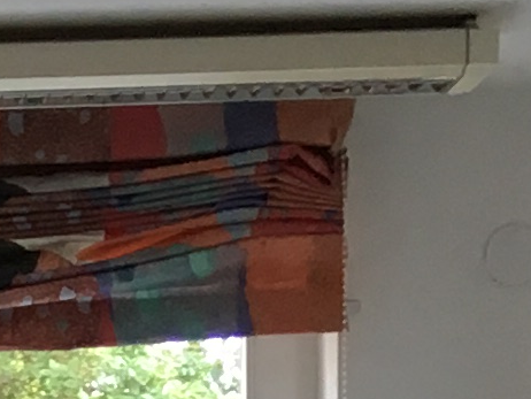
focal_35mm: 253
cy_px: 1621
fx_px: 3883
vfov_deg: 5.2
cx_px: -130
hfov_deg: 7.7
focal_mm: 4.15
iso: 64
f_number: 2.2
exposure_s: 1/33
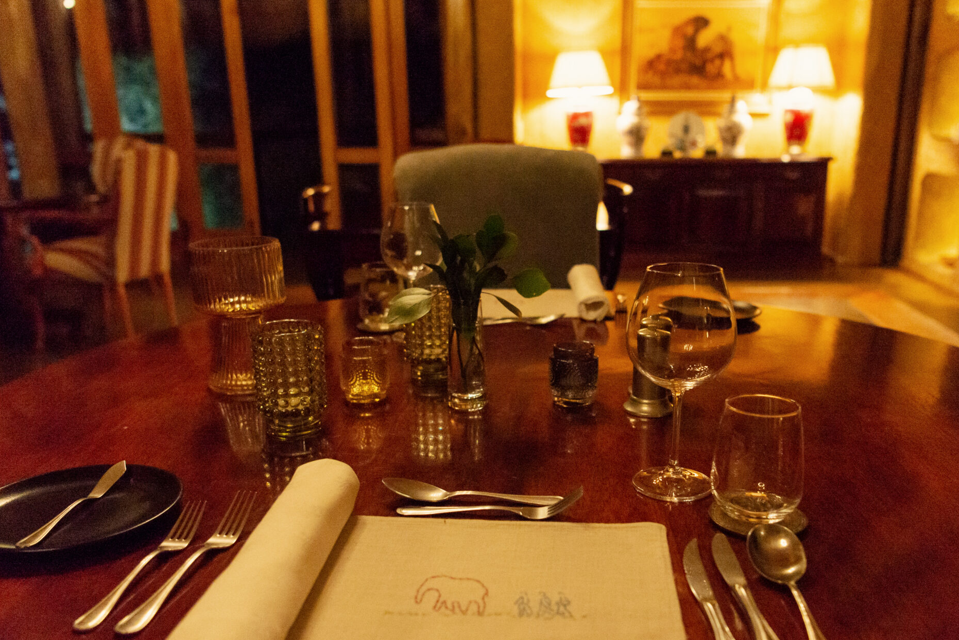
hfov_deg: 57.1
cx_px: 532
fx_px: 879
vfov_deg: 39.9
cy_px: 378
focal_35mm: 33
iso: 4000
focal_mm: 24
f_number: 2.8
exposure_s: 1/125
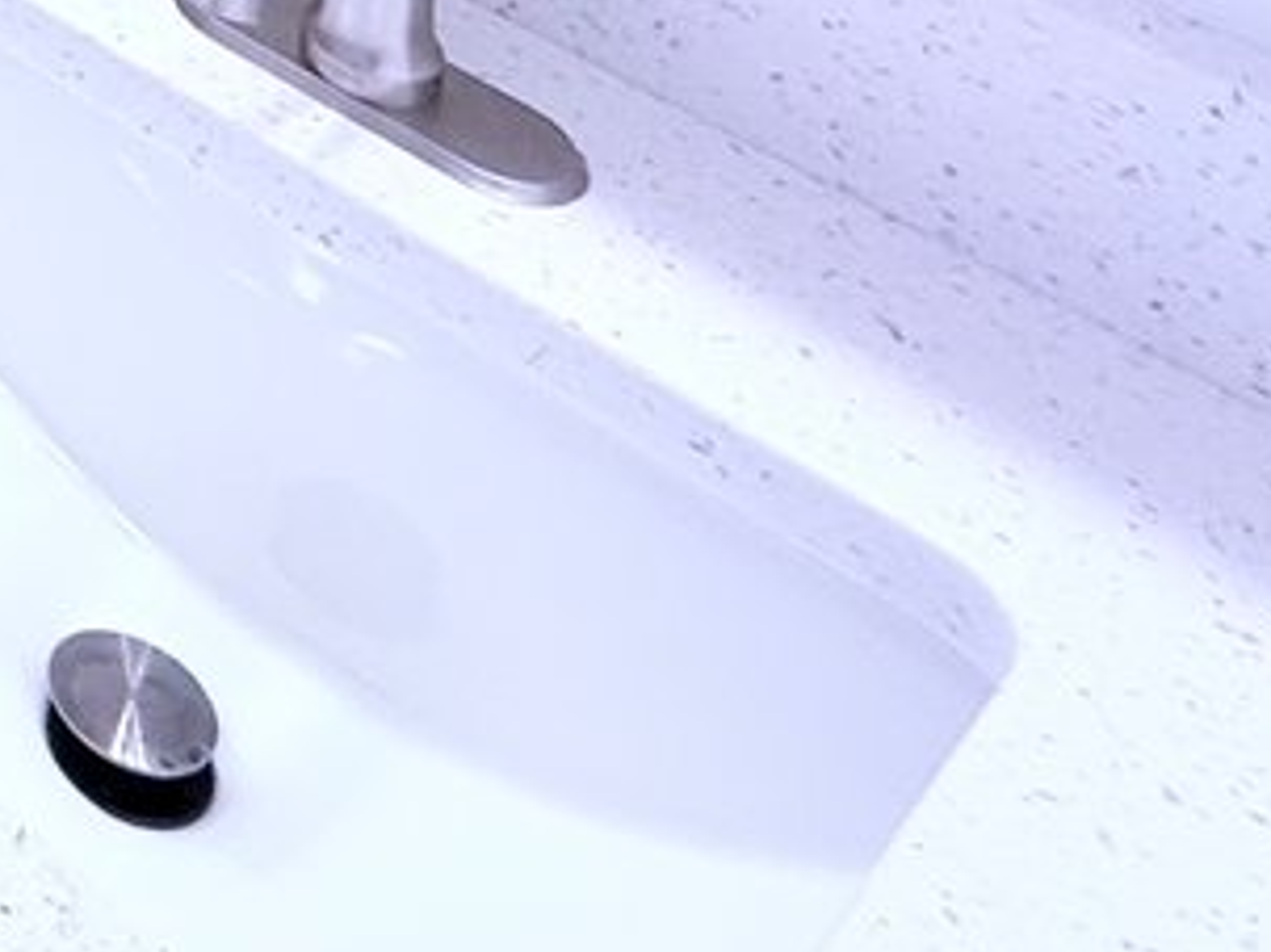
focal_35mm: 70
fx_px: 2569
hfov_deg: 20.6
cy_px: -1315
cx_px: -938
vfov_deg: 14.3
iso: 160
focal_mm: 2.22
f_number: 2.2
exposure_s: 1/120
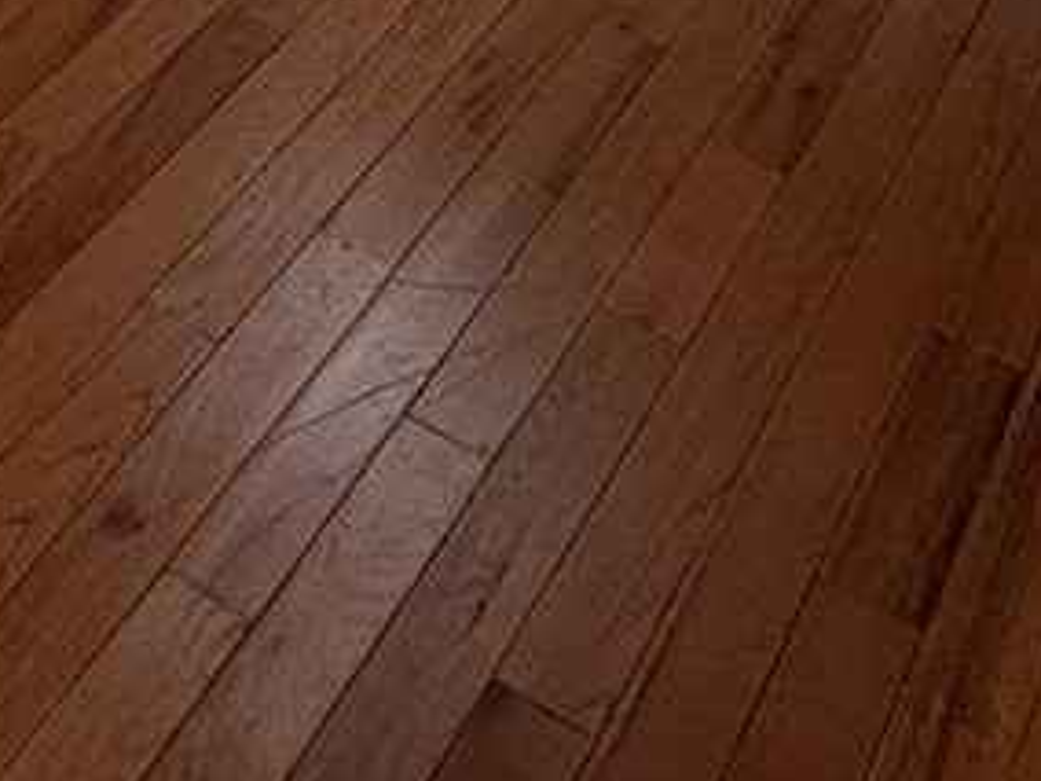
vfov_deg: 12.0
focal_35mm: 79
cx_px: -55
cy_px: -1408
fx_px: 2376
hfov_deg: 23.4
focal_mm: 2.22
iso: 50
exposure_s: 1/99
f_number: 2.2
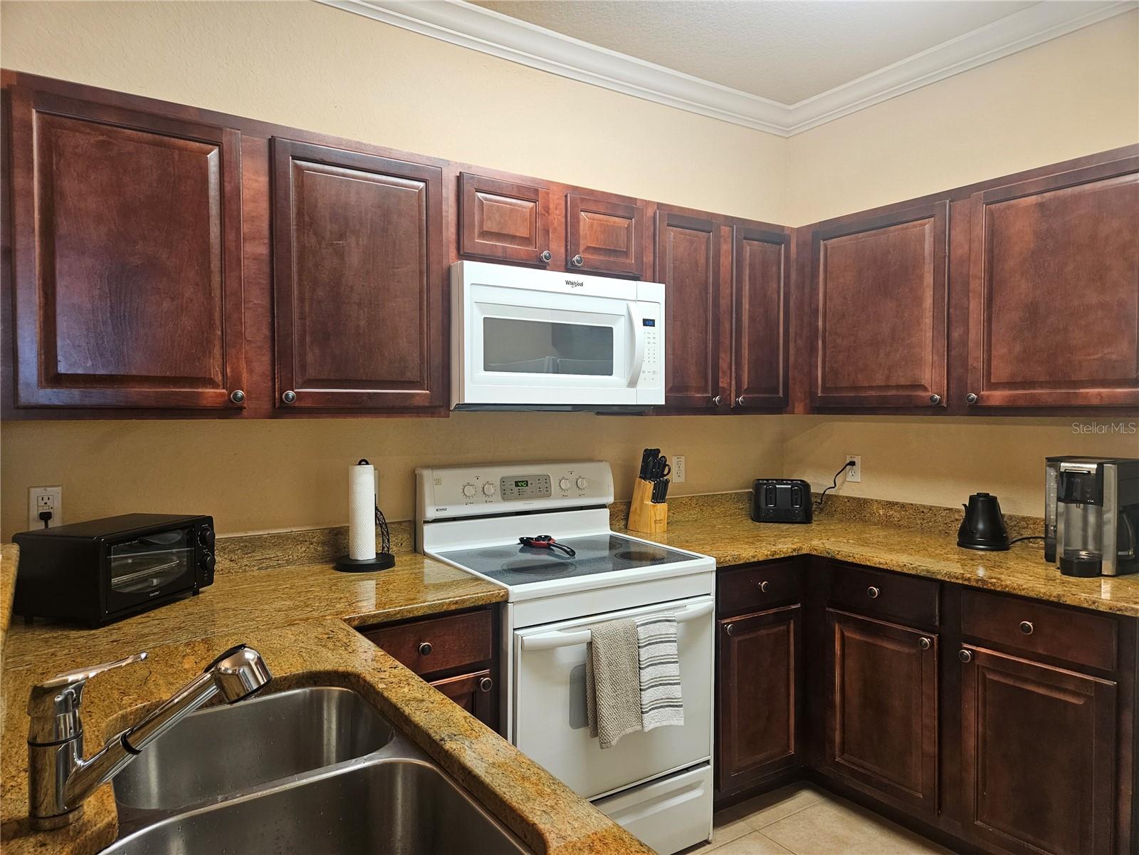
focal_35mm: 23
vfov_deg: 58.9
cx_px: 570
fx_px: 757
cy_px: 428
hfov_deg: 73.9
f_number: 1.8
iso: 160
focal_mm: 5.4
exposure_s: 1/51
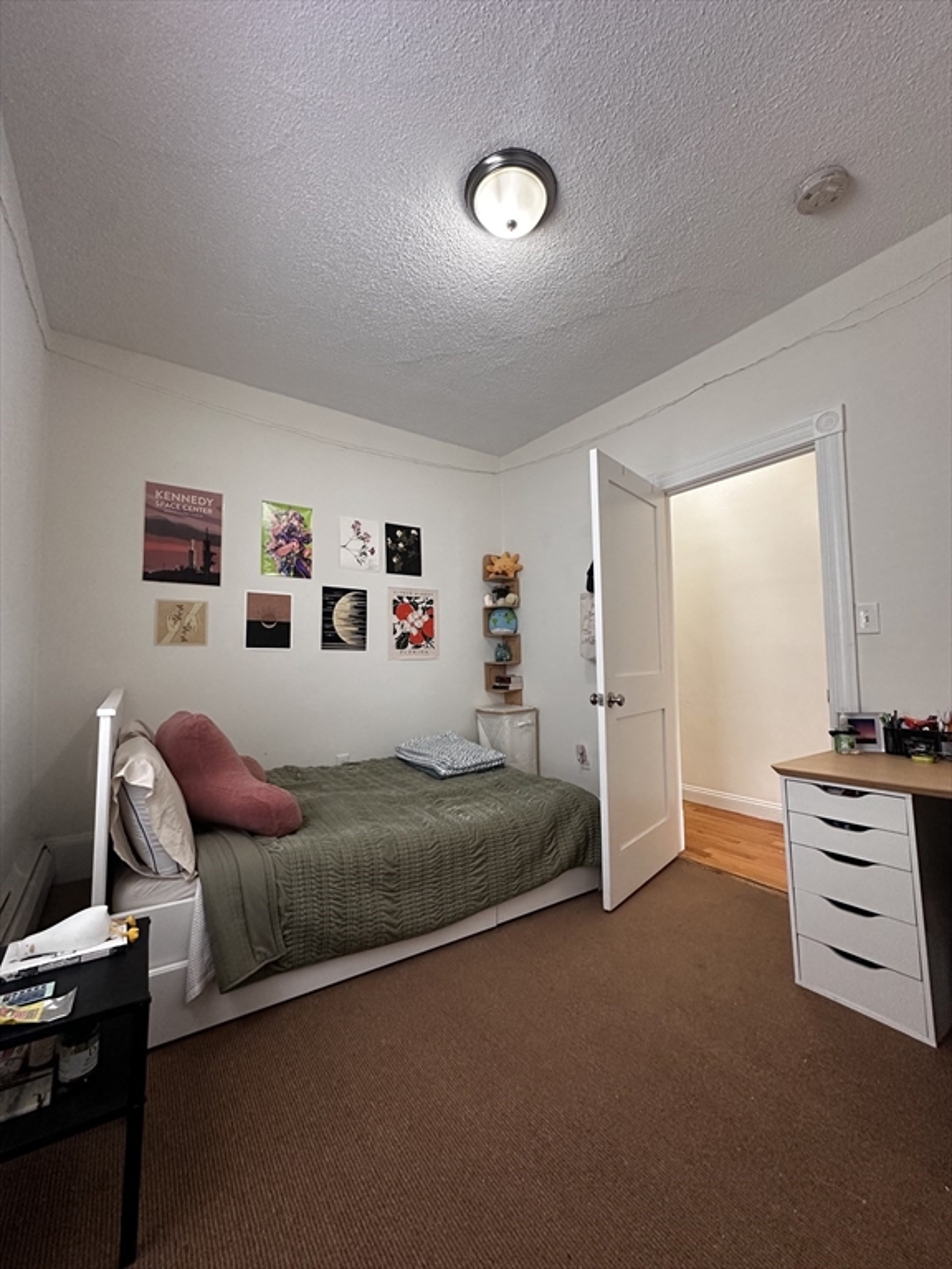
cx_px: 476
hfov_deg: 85.7
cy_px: 634
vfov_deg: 102.1
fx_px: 513
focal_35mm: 14
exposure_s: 1/120
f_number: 2.2
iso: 250
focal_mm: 2.22
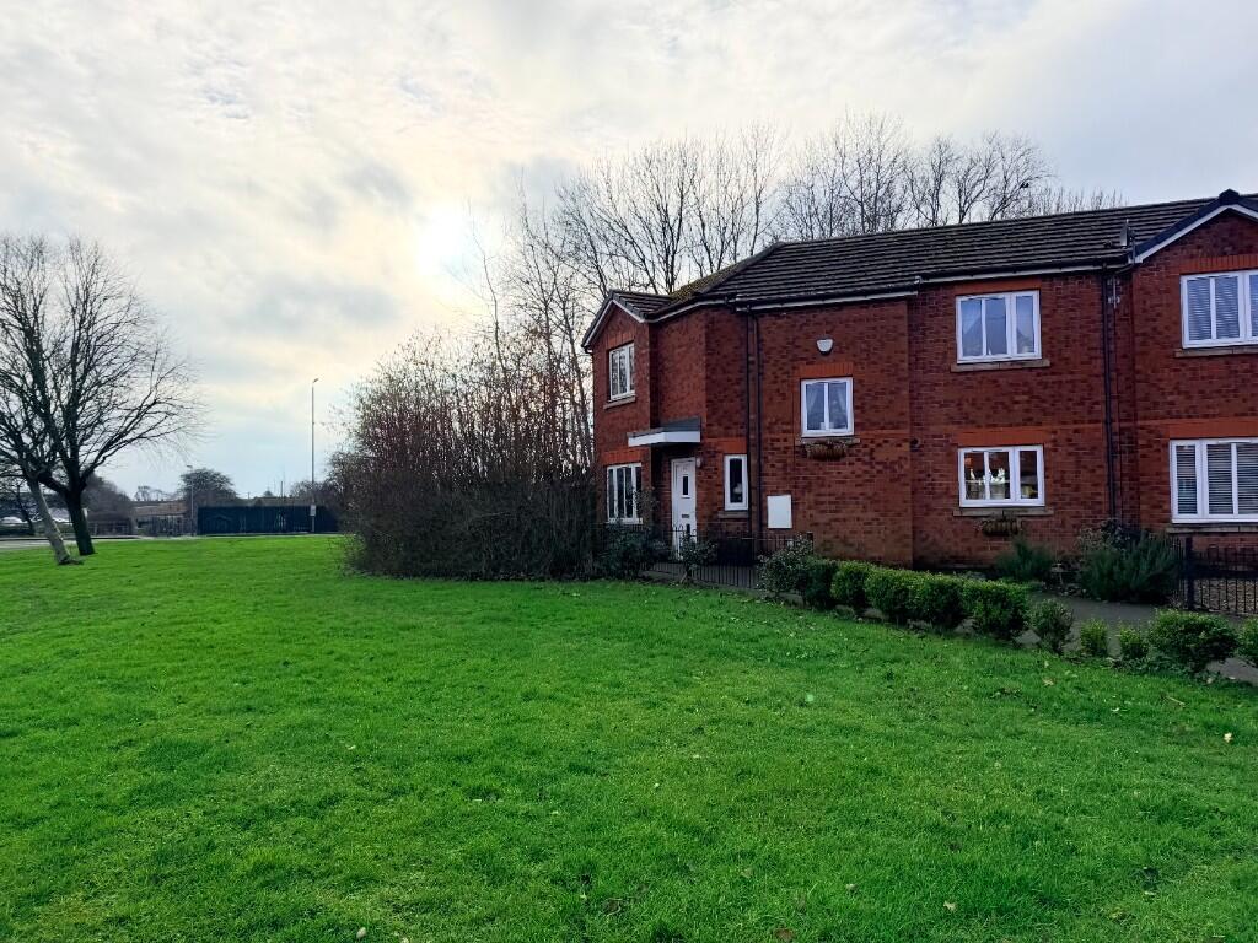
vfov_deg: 56.8
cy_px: 472
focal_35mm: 24
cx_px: 629
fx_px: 872
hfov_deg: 71.6
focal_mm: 6.76
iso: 80
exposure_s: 1/7353
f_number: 1.78
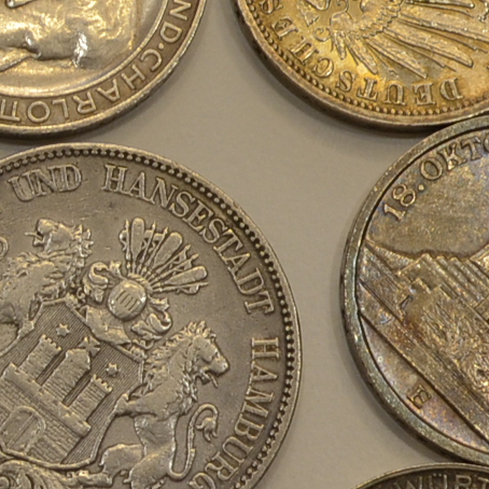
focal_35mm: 152
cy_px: 391
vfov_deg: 11.5
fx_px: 2429
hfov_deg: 11.3
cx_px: -100
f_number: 8
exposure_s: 1/60
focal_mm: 22
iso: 400
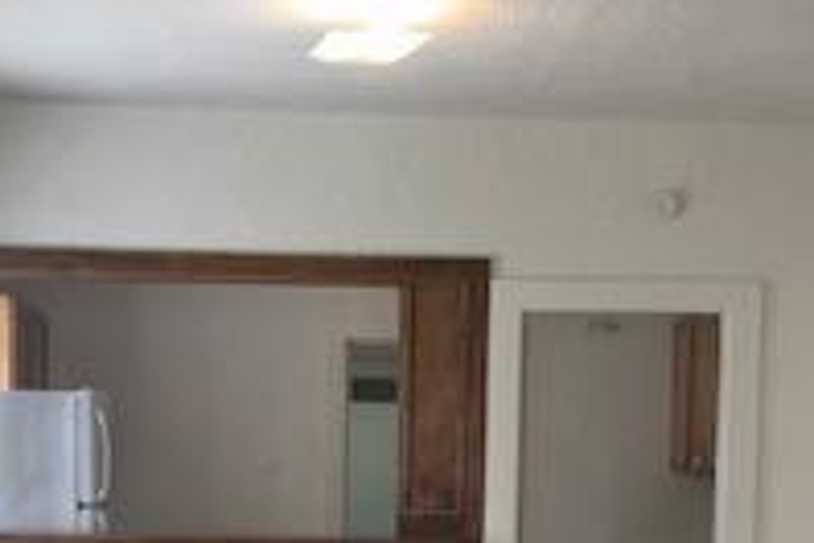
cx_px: 358
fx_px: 2125
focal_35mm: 94
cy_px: 687
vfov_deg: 14.0
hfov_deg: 21.7
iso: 20
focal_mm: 3.99
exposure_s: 1/30
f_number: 1.8
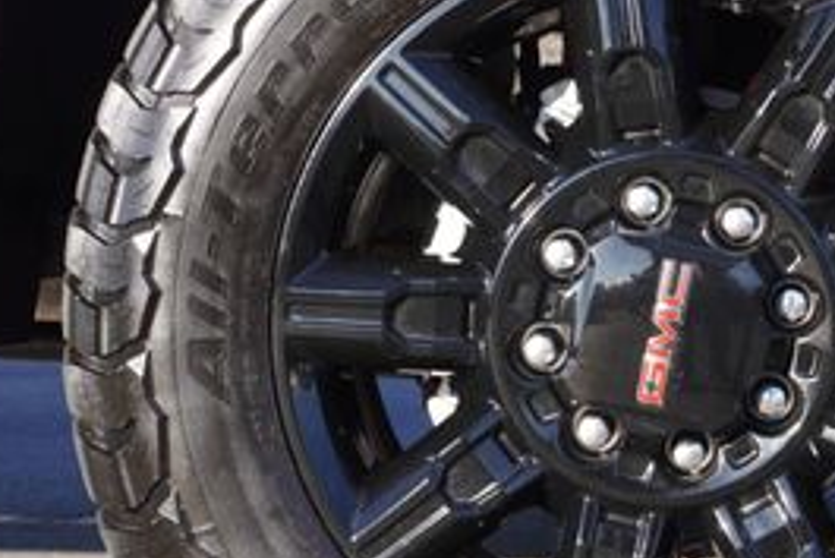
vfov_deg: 16.4
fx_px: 1931
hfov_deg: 23.9
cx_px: 709
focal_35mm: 83
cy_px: 293
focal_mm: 23
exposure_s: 1/125
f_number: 5.6
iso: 100
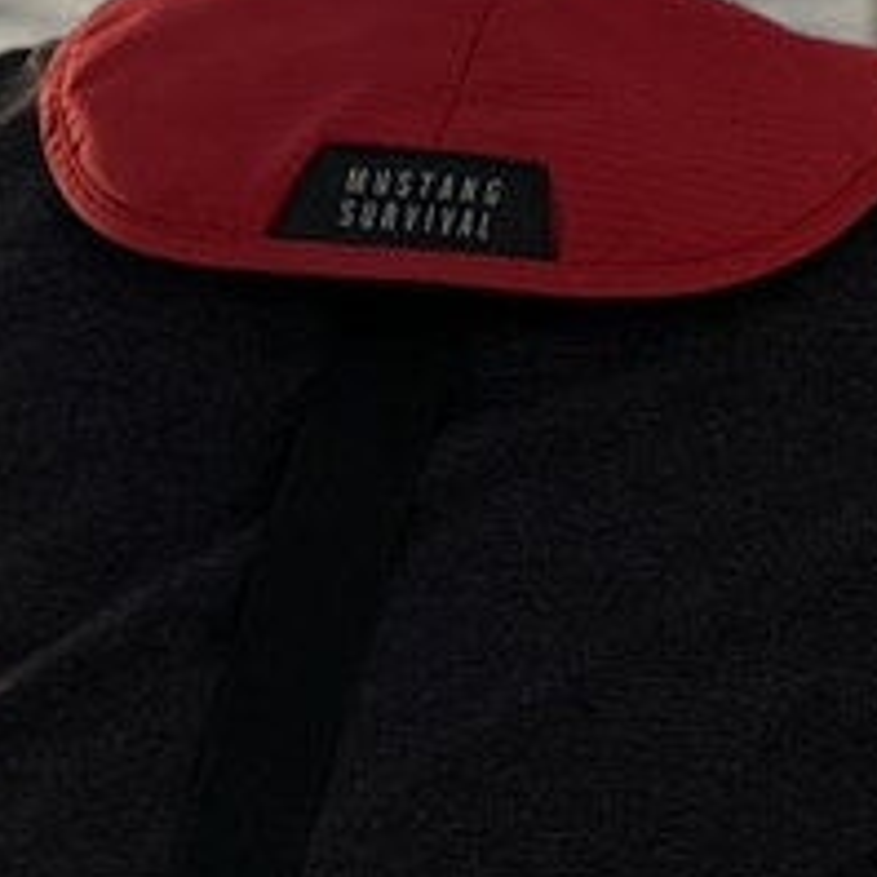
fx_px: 6277
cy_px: -1050
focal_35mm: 219
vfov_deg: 7.6
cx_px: 2361
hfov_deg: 7.3
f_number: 1.78
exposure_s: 1/1010
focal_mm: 6.76
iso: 80
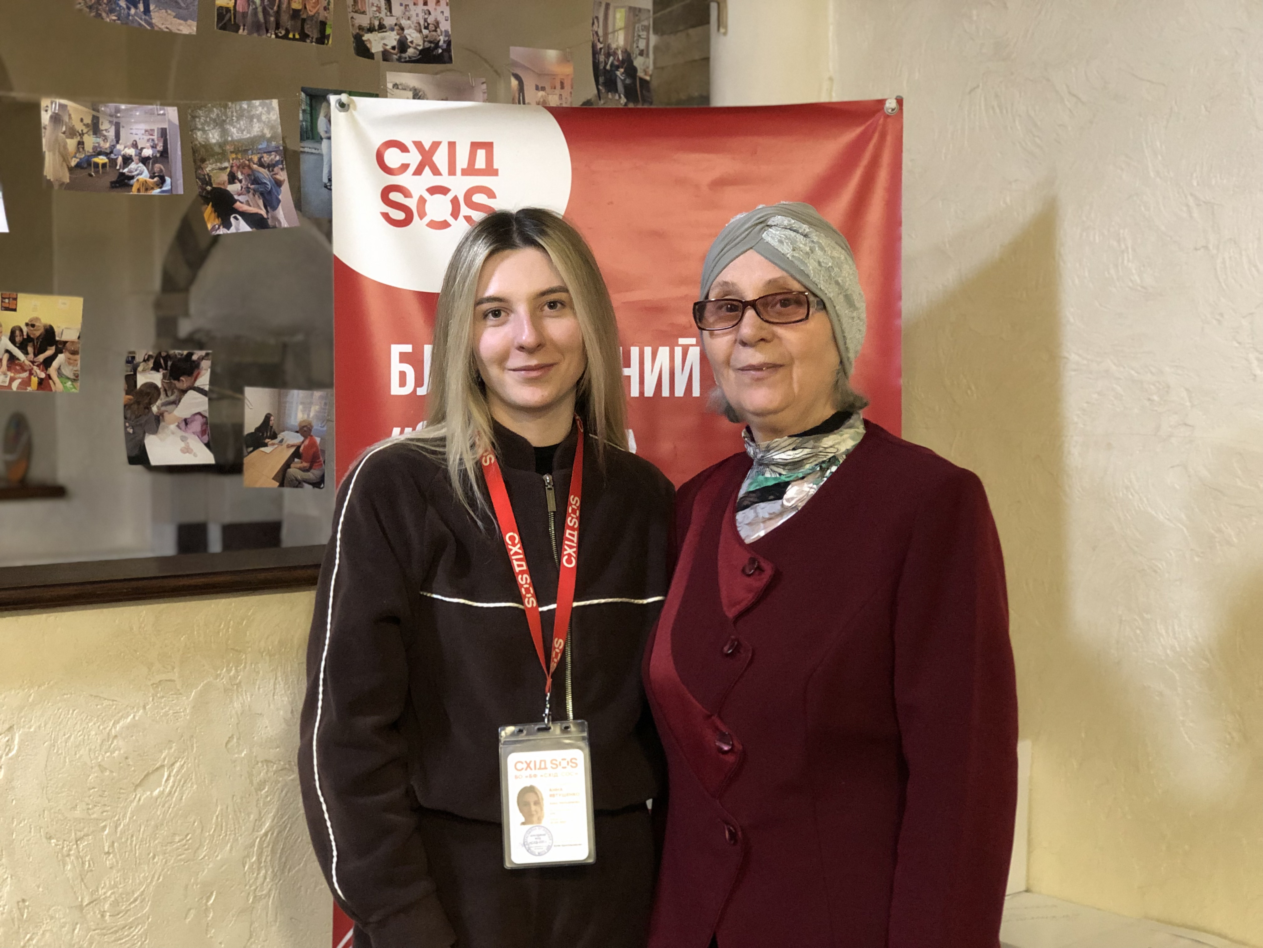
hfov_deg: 36.8
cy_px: 474
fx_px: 1897
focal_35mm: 52
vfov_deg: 28.0
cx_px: 632
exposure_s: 1/8
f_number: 2.4
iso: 160
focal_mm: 6
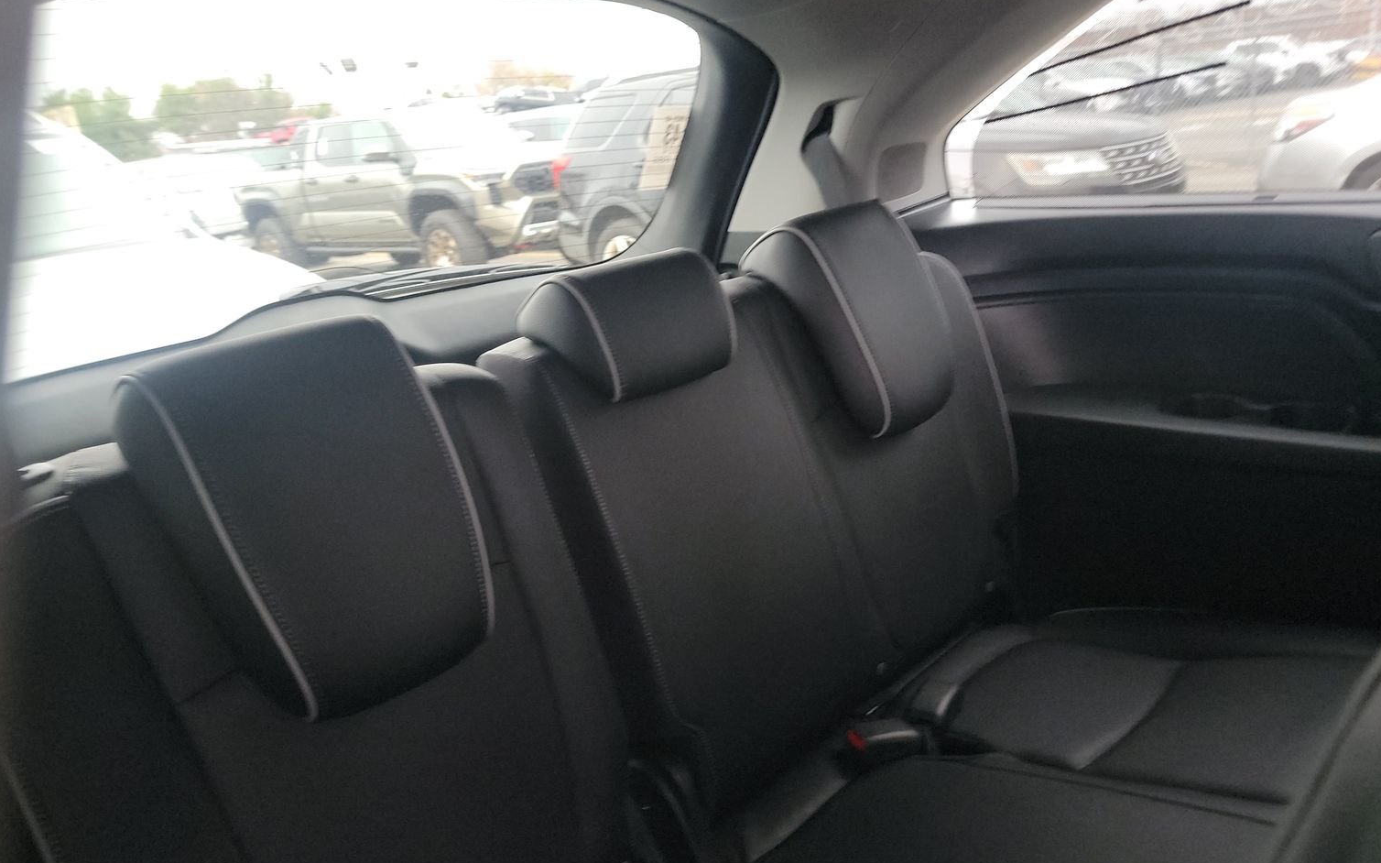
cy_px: 517
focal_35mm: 27
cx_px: 686
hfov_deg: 68.4
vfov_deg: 45.8
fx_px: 1016
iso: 1215
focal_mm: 6.7
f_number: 1.8
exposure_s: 1/59
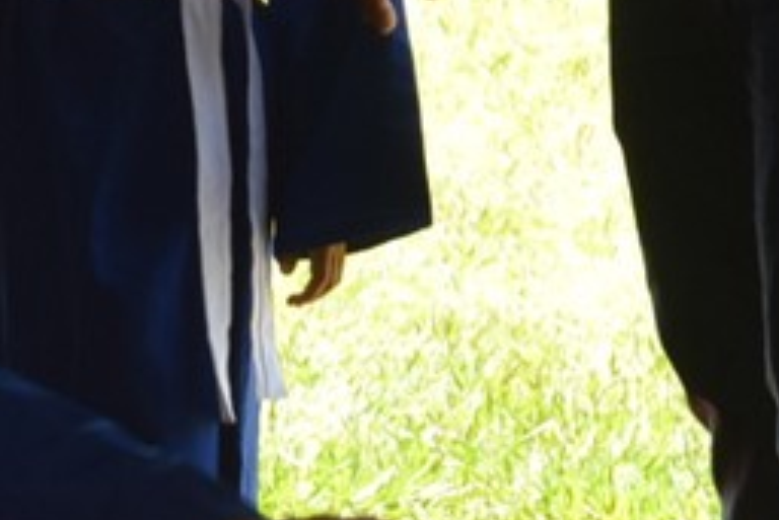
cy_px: 490
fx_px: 10002
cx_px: -680
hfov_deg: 4.4
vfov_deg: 3.0
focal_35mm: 462
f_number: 5.6
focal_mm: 44
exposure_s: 1/125
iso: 180
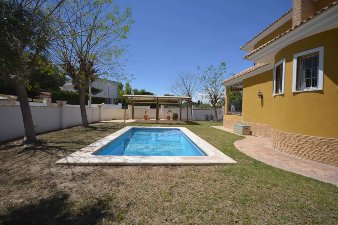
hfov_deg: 100.4
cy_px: 112
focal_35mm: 15
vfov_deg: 77.2
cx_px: 169
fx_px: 141
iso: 100
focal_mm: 10
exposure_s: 1/1000
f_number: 4
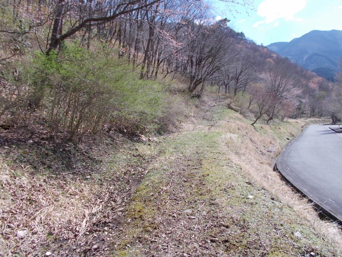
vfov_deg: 53.1
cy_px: 128
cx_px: 171
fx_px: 257
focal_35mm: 26
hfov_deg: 67.3
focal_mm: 4.6
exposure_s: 1/500
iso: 80
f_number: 3.2
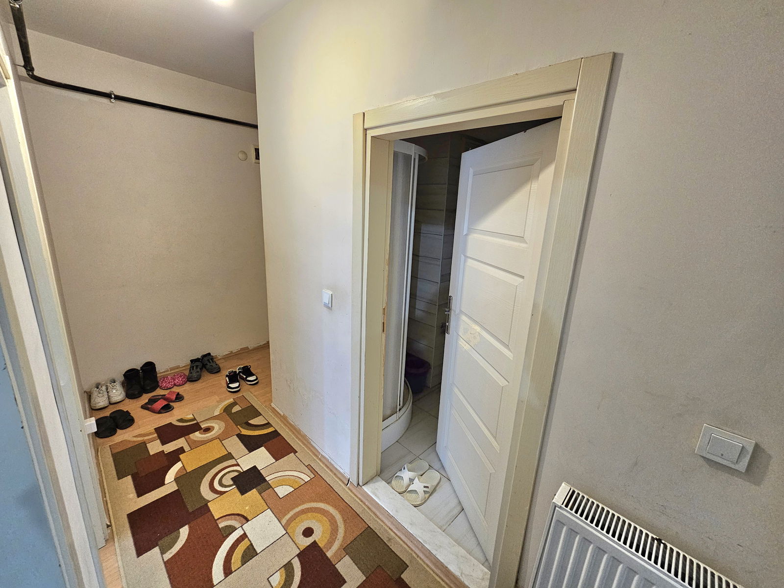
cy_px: 294
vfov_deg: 89.9
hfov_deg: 106.2
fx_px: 294
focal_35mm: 13
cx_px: 392
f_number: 2.2
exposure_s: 1/50.3
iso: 320
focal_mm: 2.2
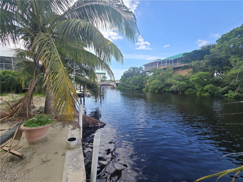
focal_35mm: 13
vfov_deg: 89.9
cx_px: 122
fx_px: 91
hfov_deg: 106.2
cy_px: 91
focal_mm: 2.2
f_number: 2.2
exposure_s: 1/1293
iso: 50
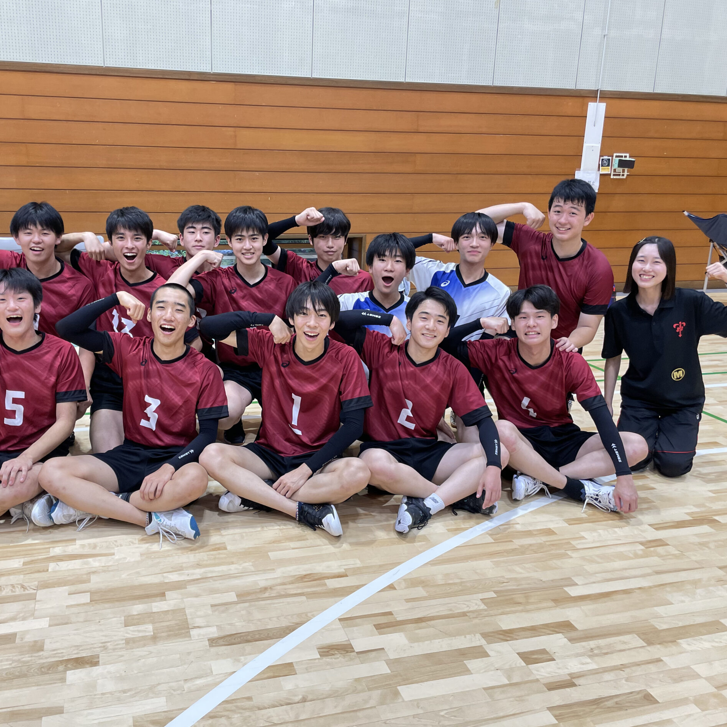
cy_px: 362
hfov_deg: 52.2
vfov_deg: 52.5
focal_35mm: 31
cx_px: 295
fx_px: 737
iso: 100
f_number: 1.6
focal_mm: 4.2
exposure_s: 1/100
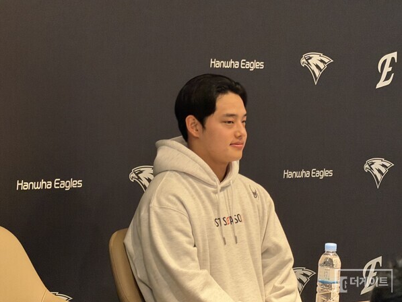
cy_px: 151
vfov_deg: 7.4
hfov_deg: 9.8
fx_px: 2335
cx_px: 201
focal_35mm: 201
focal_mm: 16.89
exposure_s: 1/40
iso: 1000
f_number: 2.8
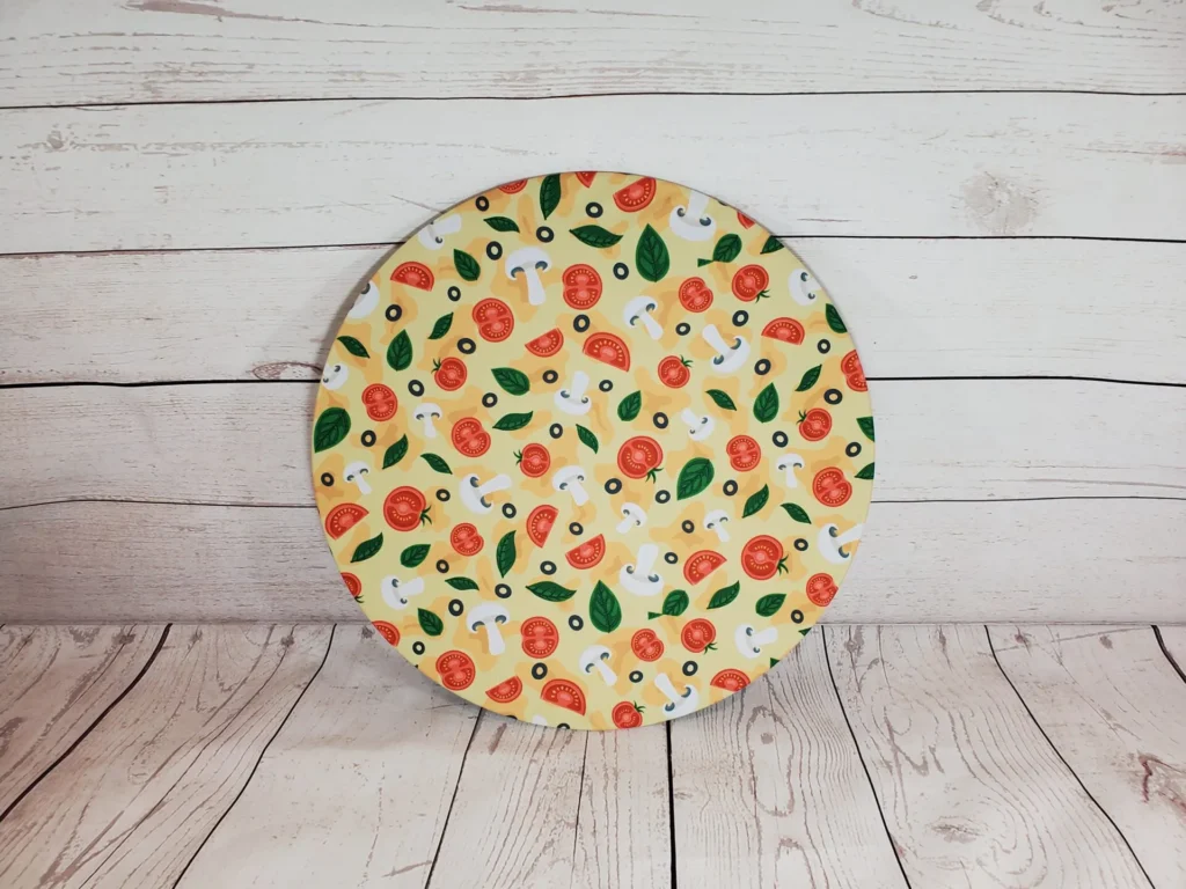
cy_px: 444
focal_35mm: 26
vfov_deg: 53.1
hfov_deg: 67.3
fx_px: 891
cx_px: 593
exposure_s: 1/133
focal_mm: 4.3
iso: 50
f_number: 2.4
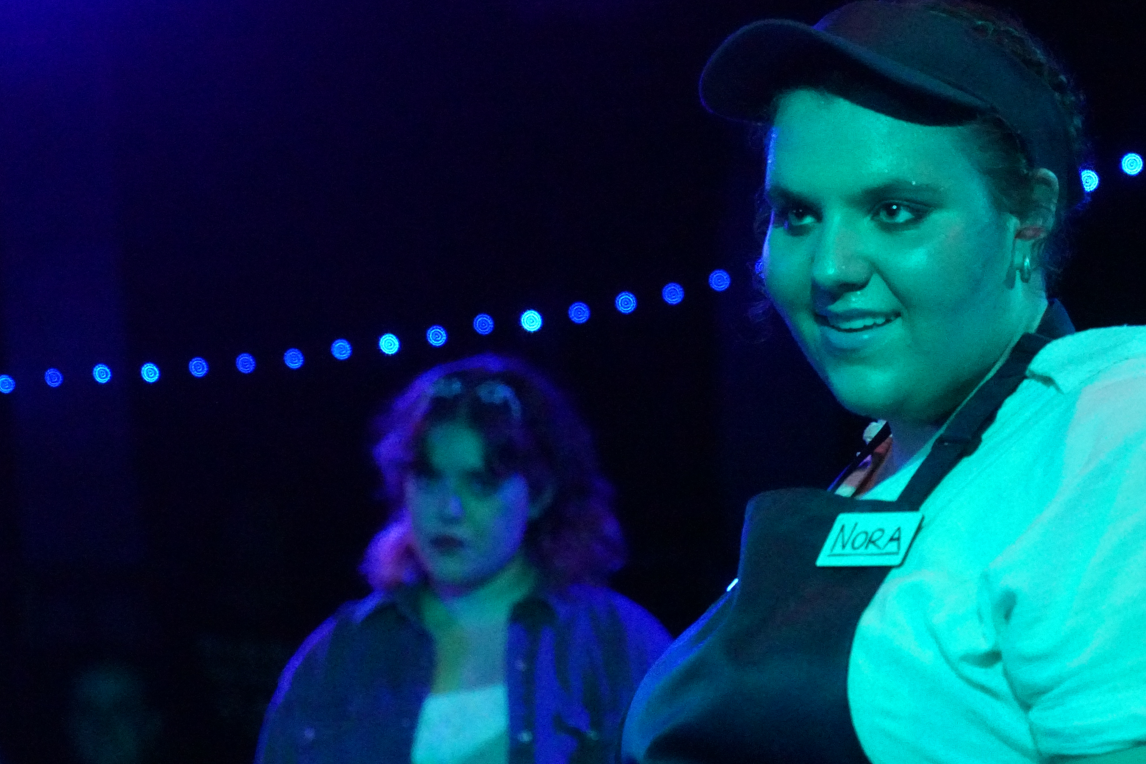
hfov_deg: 9.5
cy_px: 274
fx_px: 6908
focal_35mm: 217
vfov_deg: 6.3
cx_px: 776
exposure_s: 1/200
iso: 25600
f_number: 6.3
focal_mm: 141
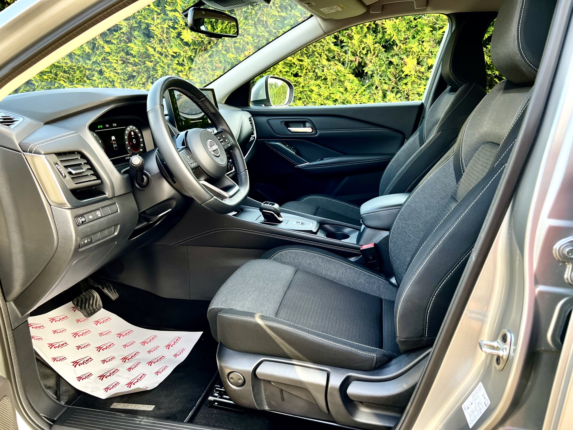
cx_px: 286
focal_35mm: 26
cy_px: 215
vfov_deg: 53.1
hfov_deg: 67.3
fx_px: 430
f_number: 1.5
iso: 100
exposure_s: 1/121
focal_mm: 5.7
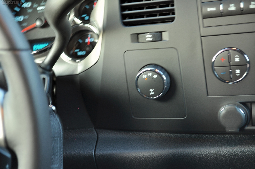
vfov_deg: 20.6
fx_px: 467
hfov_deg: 30.5
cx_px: 128
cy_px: 84
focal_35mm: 66
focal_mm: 44
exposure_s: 1/5
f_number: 5.3
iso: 200
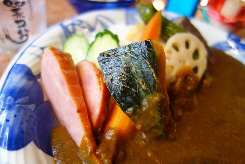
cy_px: 82
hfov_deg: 65.5
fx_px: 191
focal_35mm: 28
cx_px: 122
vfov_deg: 46.4
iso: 250
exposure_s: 1/30
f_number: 1.8
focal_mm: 10.4
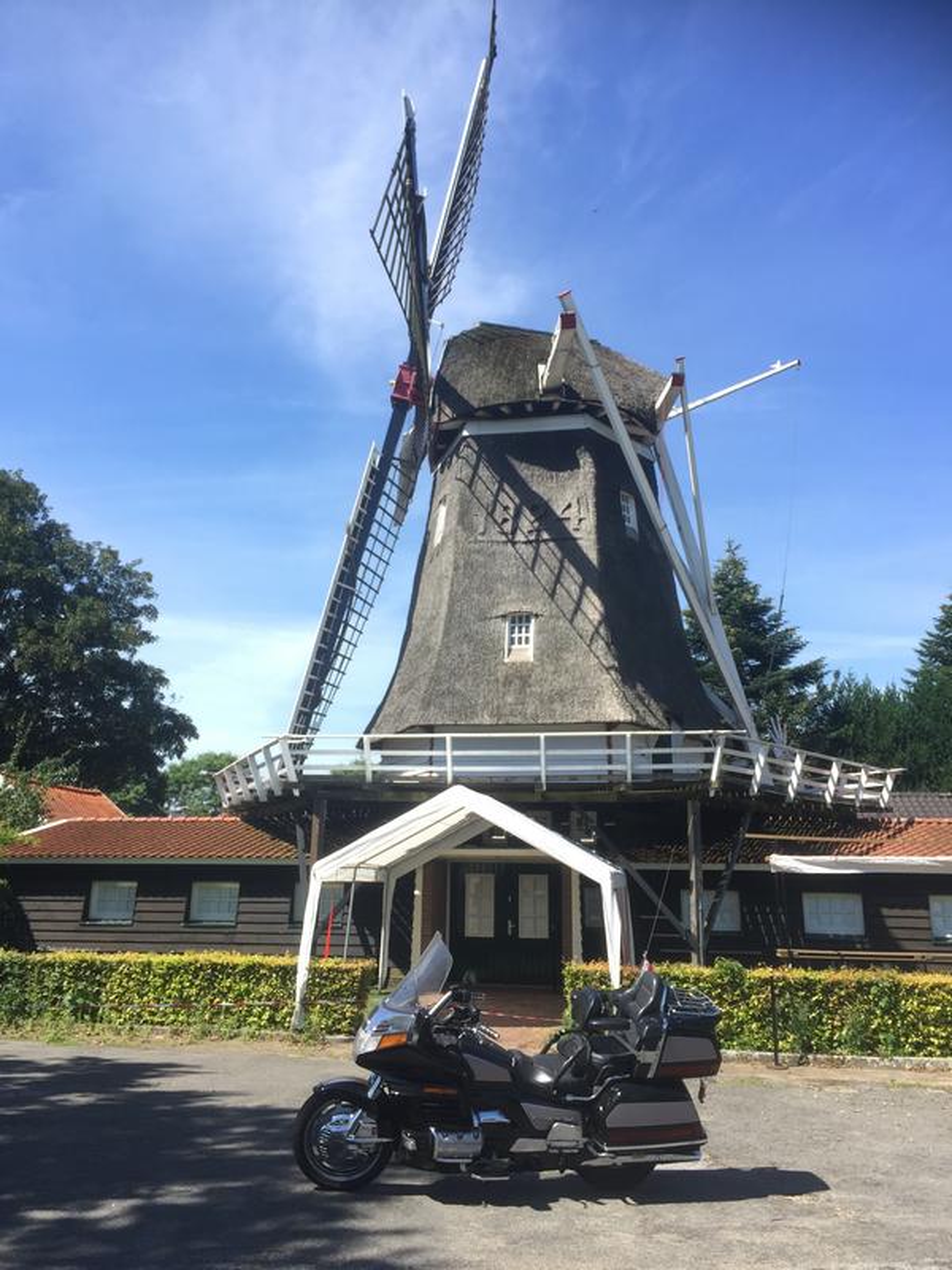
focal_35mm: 29
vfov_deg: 61.7
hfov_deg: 48.2
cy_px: 635
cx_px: 476
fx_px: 1063
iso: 32
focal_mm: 4.15
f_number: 2.2
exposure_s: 1/791
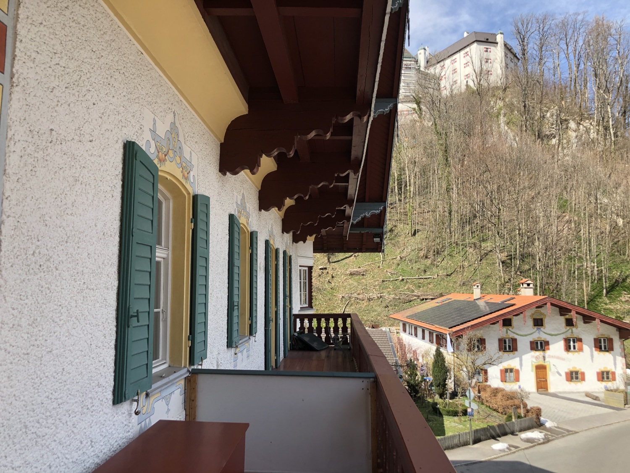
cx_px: 315
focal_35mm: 28
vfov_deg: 49.7
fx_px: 510
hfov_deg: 63.4
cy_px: 236
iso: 20
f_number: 1.8
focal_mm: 3.99
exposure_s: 1/813
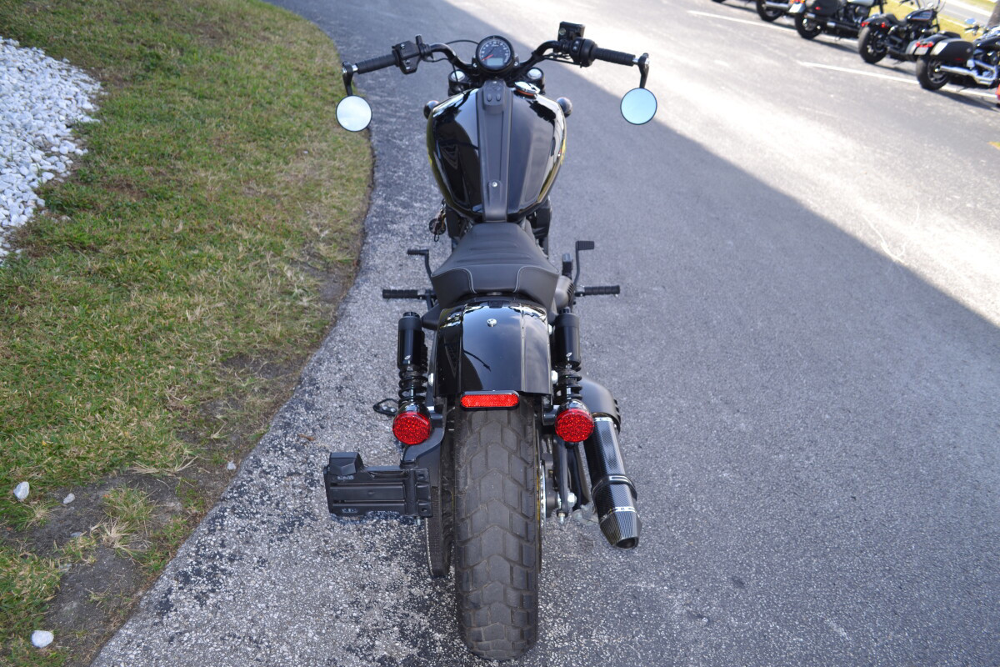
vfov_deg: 43.6
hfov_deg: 61.9
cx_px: 500
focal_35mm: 30
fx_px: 833
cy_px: 334
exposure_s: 1/200
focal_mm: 20
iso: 100
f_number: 4
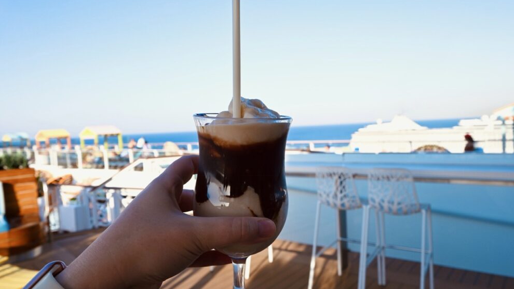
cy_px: 146
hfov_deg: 71.9
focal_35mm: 26
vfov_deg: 44.4
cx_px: 257
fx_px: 354
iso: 100
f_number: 5.6
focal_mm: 16
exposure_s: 1/250
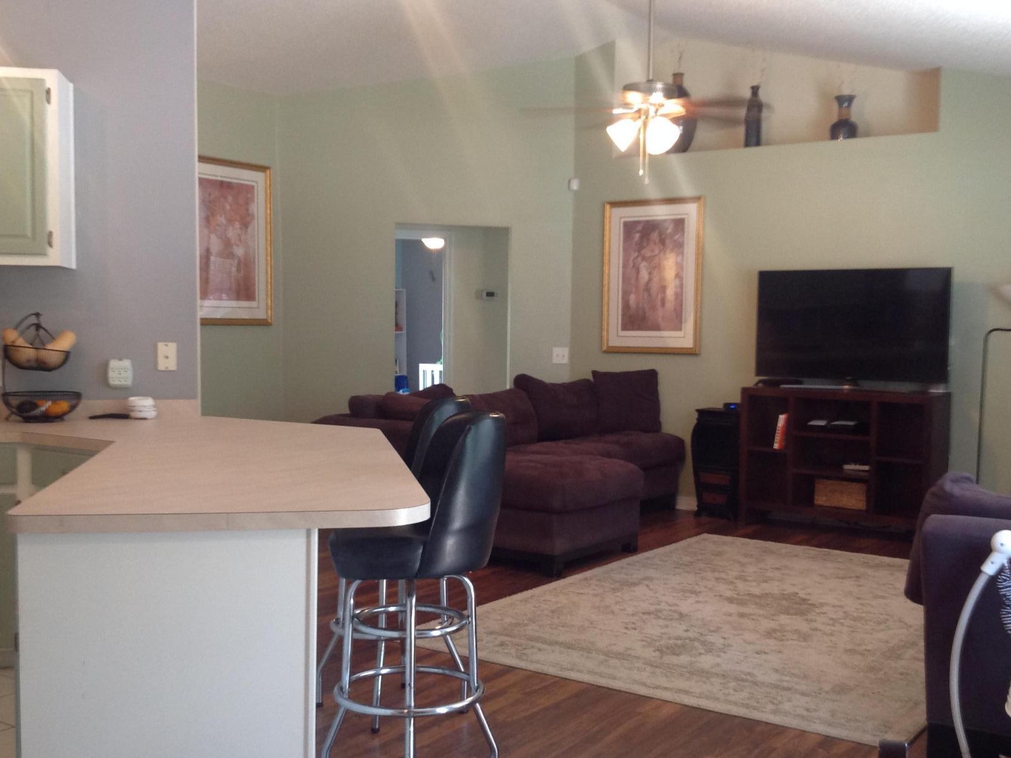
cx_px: 529
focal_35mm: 42
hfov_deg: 44.8
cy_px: 406
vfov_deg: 34.3
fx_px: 1227
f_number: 2.4
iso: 125
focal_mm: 4.28
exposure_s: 1/15
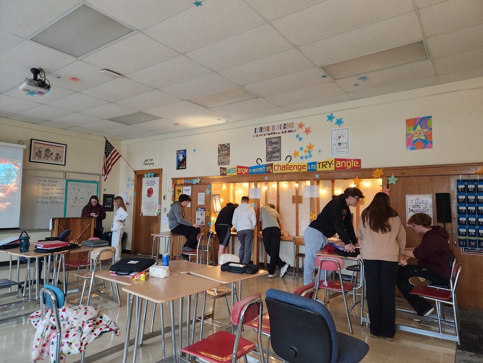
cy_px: 182
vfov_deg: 58.9
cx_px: 242
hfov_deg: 73.9
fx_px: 321
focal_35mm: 23
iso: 640
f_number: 1.8
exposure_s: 1/60
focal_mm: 5.4
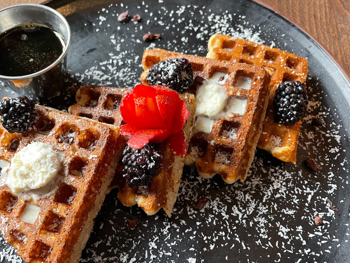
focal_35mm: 33
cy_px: 139
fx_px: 334
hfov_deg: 55.1
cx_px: 149
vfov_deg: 42.9
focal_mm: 4.2
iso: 250
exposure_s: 1/60
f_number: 1.6
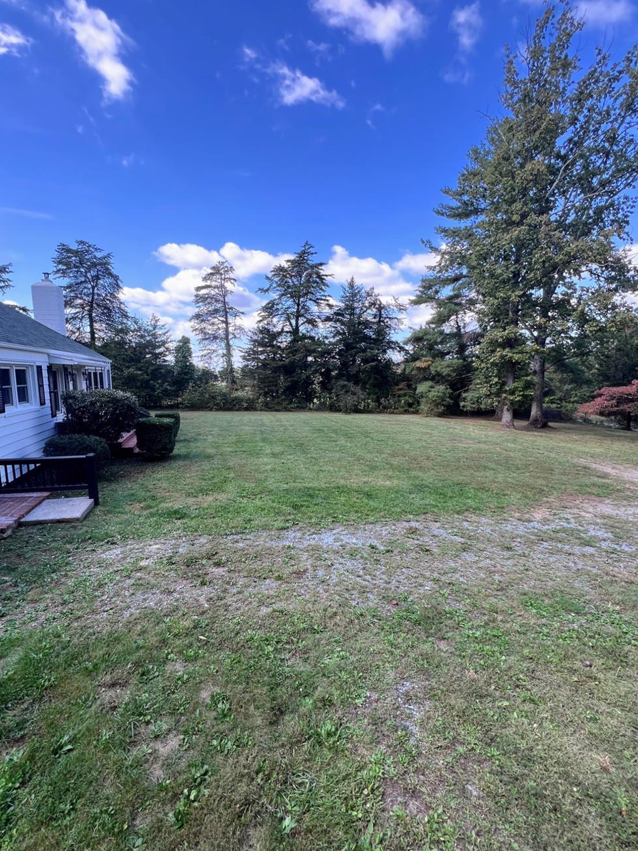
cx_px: 294
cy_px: 436
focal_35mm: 15
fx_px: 369
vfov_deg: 98.2
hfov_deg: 81.6
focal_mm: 1.57
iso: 32
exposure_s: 1/481
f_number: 1.8
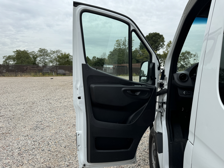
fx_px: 155
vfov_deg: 56.8
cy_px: 84
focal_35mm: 24
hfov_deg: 71.6
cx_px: 112
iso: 80
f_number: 1.78
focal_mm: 6.76
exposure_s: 1/2506
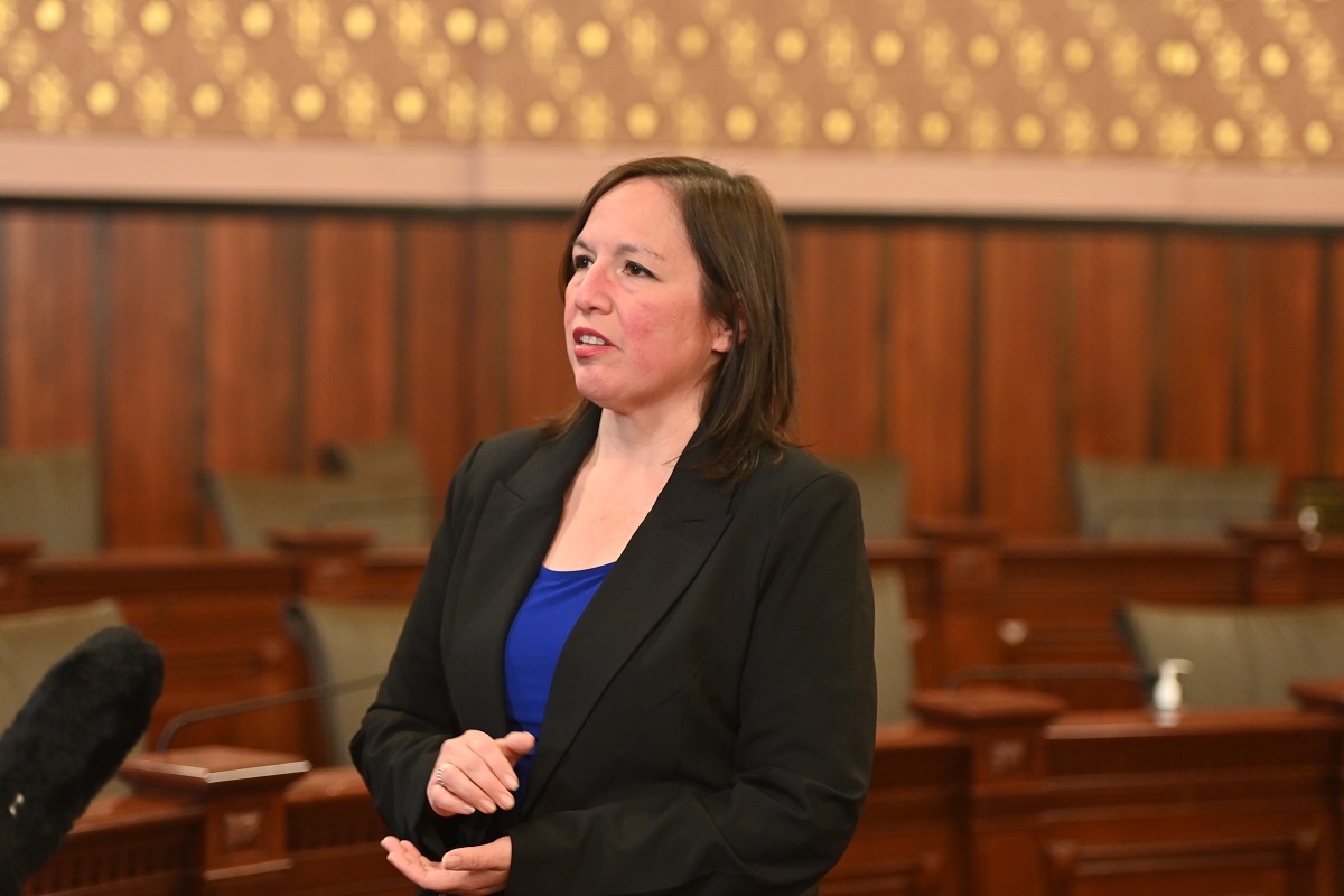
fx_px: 3434
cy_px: 448
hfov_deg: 22.1
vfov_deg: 14.9
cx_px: 672
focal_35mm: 92
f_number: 2.8
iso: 3200
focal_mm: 92
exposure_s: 1/160
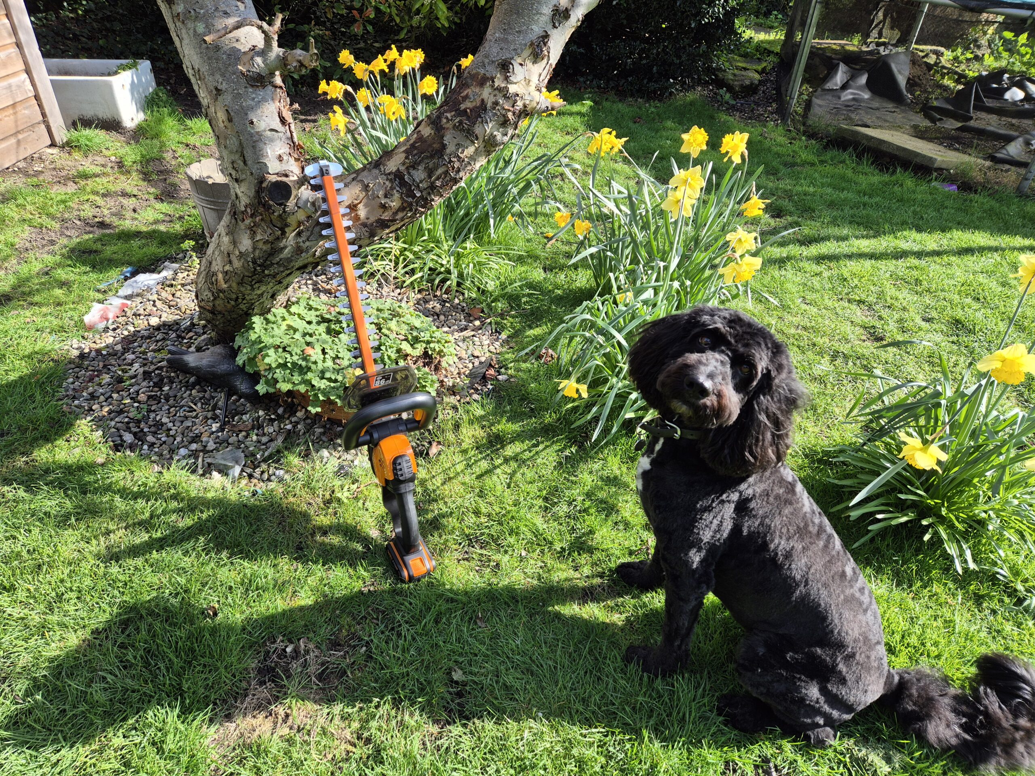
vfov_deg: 58.9
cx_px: 518
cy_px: 388
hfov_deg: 73.9
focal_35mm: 23
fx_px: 688
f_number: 1.8
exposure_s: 1/390
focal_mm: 5.4
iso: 25
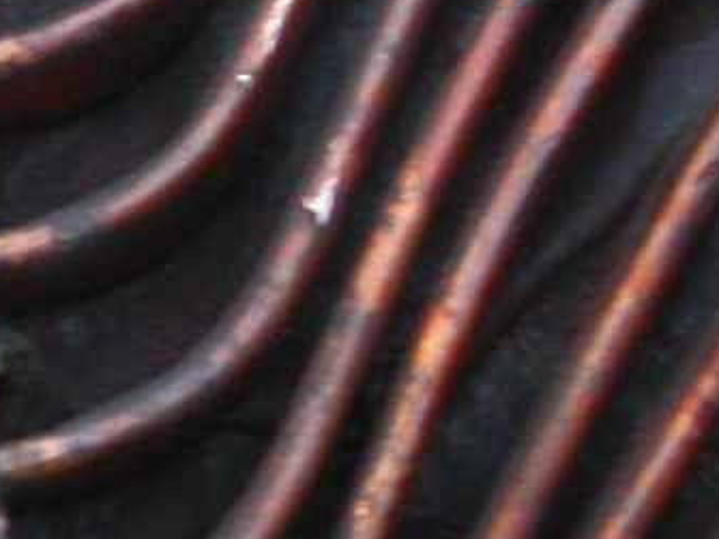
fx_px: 11295
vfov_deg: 2.7
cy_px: 1020
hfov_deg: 3.6
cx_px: -916
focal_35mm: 544
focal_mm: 23.4
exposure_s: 1/30
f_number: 5.6
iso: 200
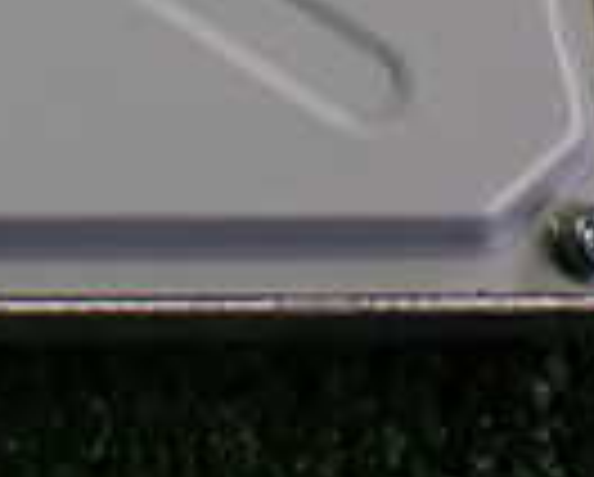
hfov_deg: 13.8
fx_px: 2342
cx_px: -225
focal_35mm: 133
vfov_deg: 11.1
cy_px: -288
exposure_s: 1/125
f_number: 2.3
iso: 250
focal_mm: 5.4
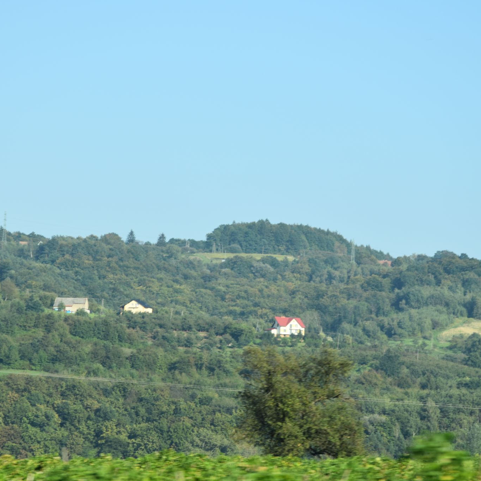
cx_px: 265
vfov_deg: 8.7
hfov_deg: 8.7
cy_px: 240
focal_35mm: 202
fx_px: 3170
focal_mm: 105
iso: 200
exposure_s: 1/250
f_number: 8
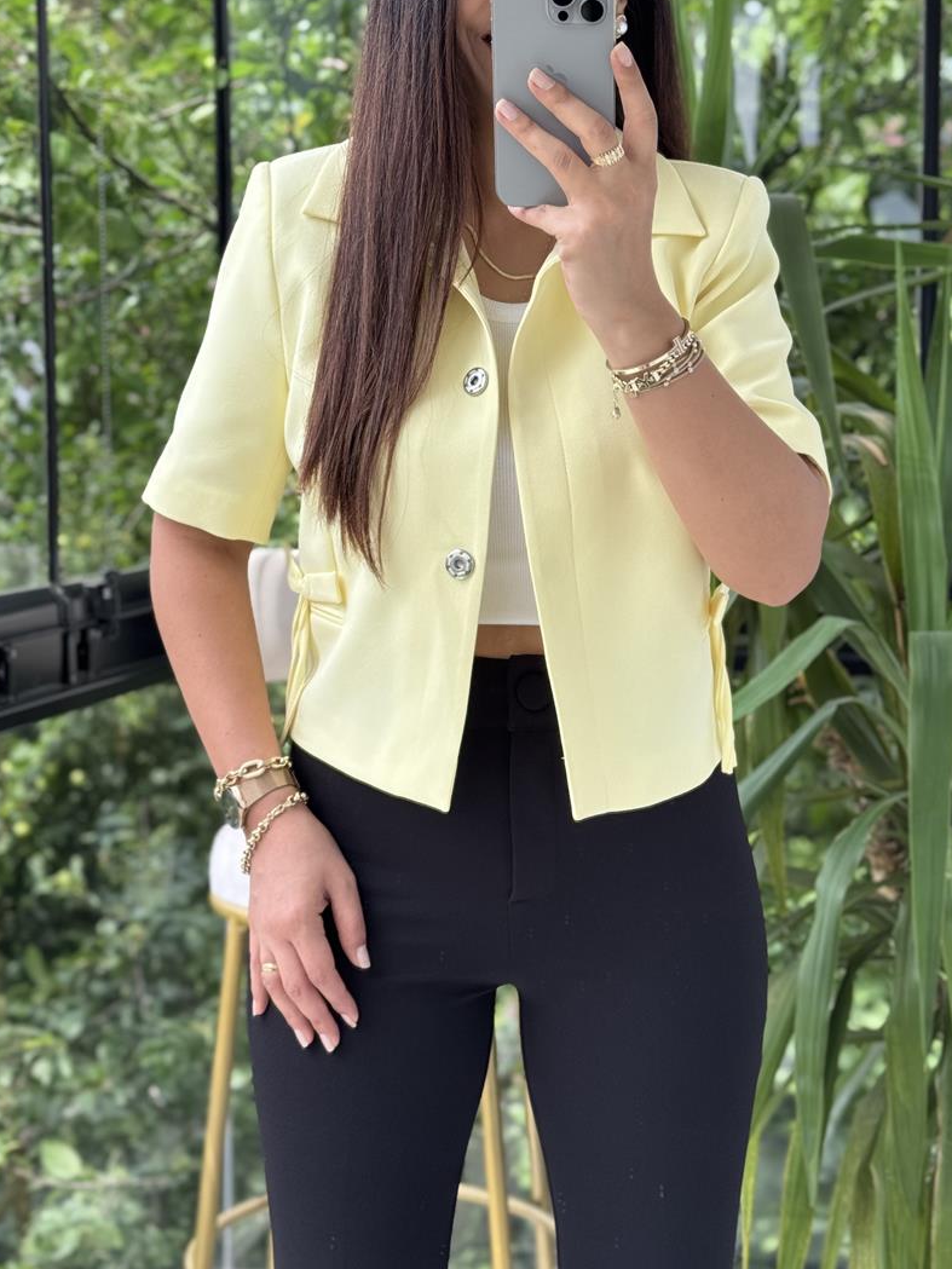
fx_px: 2236
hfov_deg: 24.0
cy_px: 488
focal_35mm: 61
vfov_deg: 31.6
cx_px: 560
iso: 64
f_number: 1.78
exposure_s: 1/245
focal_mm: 6.76
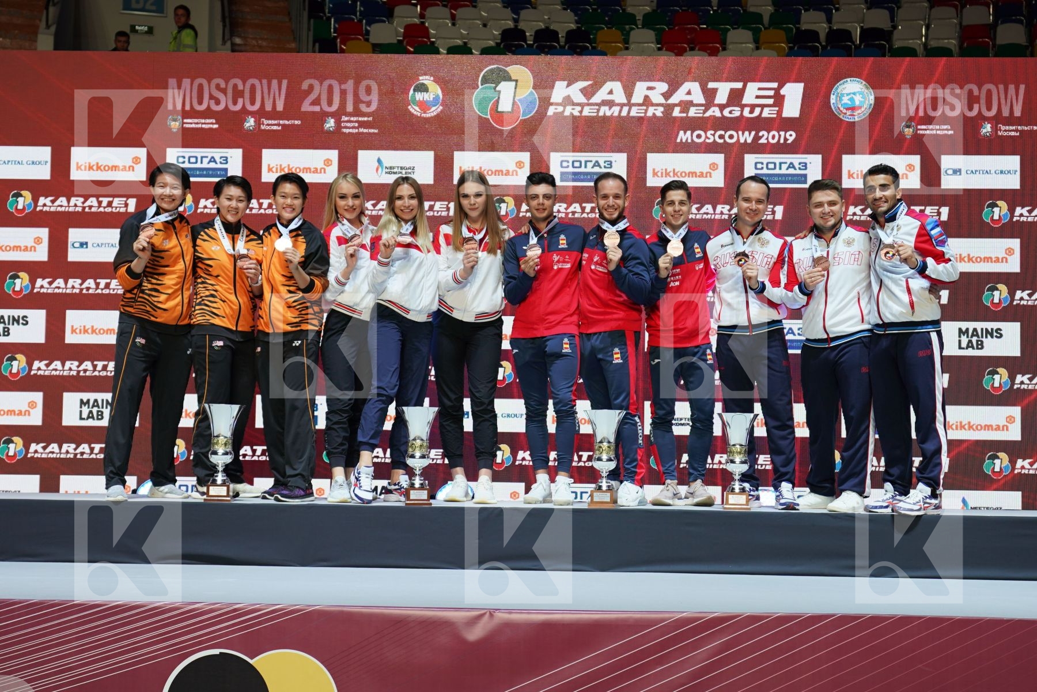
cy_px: 346
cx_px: 518
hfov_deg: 38.2
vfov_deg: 26.0
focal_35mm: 52
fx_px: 1498
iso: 160
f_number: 4
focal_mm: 35
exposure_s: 1/80
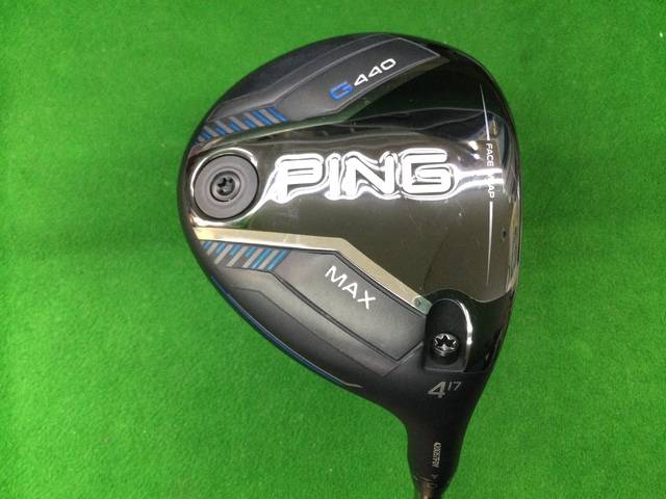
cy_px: 250
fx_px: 596
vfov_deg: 45.4
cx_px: 333
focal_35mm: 31
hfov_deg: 58.4
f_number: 2.4
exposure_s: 1/30
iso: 160
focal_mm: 3.3
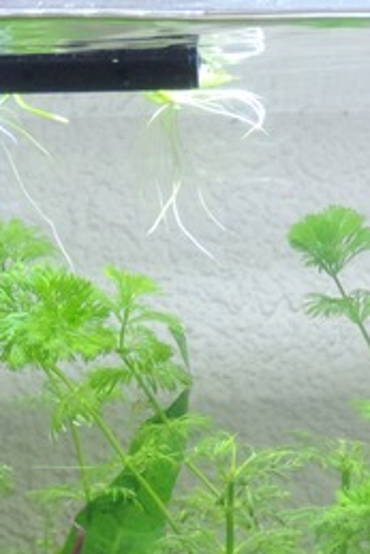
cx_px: -137
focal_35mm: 514
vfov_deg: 4.0
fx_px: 7913
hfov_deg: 2.7
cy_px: 601
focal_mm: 35.6
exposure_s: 1/30
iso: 800
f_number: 4.6
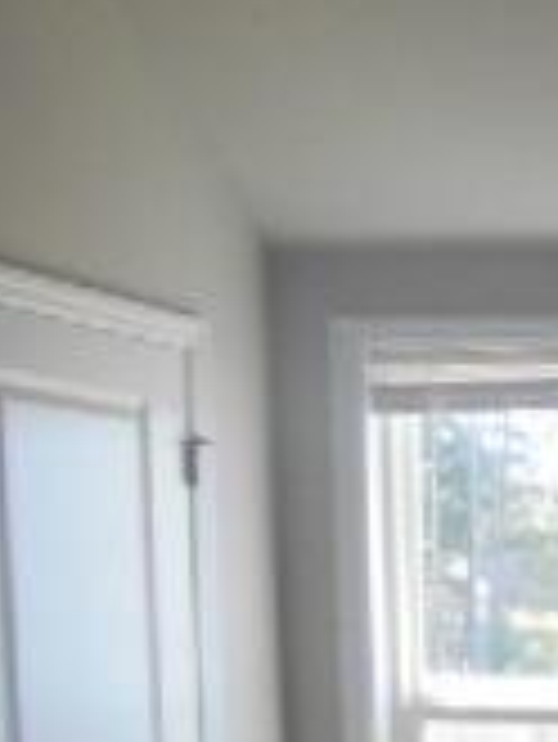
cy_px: 899
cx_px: 1404
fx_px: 2168
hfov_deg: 11.6
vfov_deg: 18.4
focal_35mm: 101
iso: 80
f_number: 3.2
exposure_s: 1/50
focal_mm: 4.6
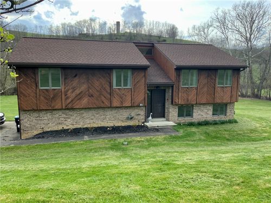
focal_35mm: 29
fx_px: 227
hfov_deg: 61.7
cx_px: 136
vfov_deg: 48.2
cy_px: 102
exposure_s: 1/613
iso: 16
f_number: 1.8
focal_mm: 3
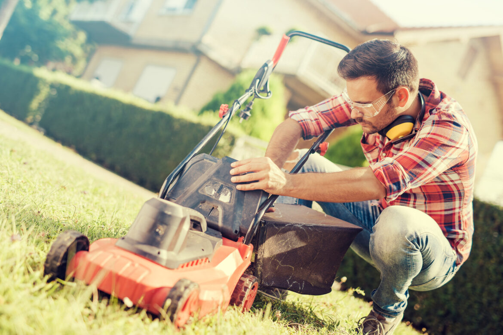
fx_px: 699
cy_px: 168
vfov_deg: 27.0
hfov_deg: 39.6
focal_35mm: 50
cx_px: 252
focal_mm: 50
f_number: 2.2
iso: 100
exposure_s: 1/1000
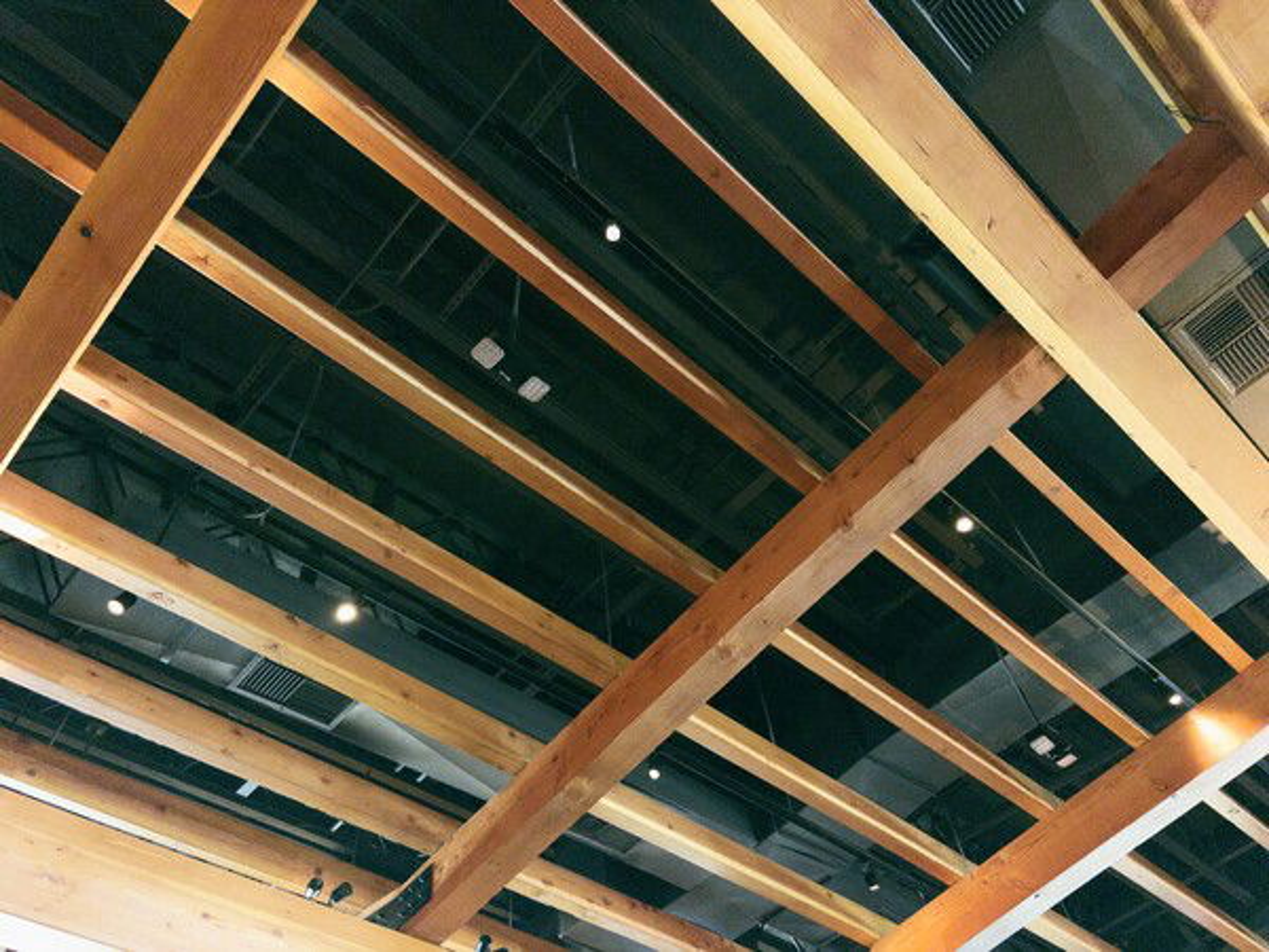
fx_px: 953
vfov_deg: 53.1
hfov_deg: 67.3
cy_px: 476
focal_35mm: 26
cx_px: 634
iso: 800
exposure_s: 1/30
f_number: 1.6
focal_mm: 5.96
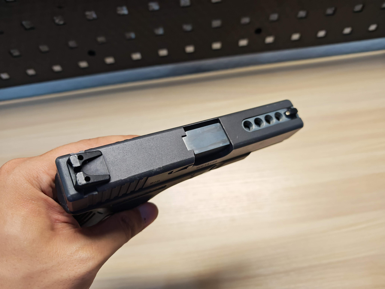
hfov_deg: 71.6
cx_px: 192
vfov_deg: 56.8
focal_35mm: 24
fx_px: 267
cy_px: 144
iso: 320
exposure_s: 1/250
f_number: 2
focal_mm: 6.83
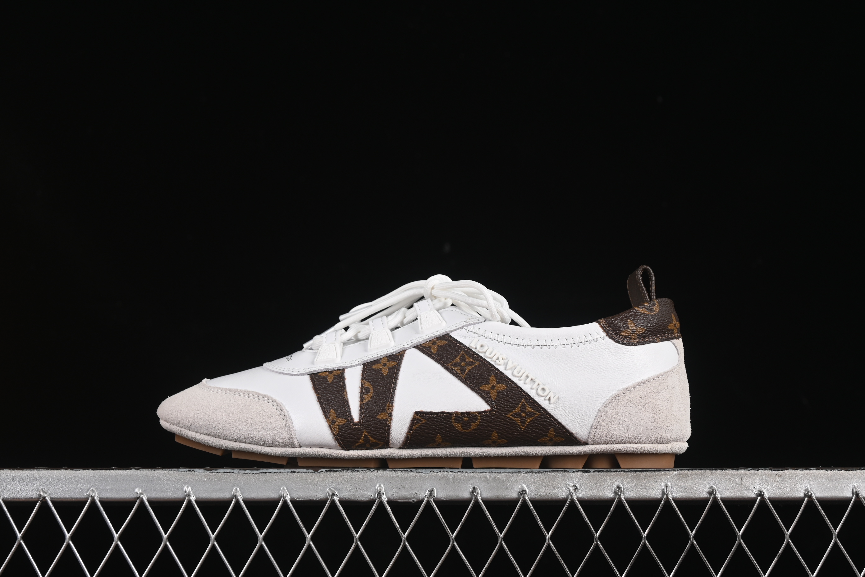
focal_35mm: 75
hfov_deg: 27.0
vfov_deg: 18.2
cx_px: 432
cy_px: 288
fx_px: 1802
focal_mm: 50
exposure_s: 1/60
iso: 160
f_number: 8
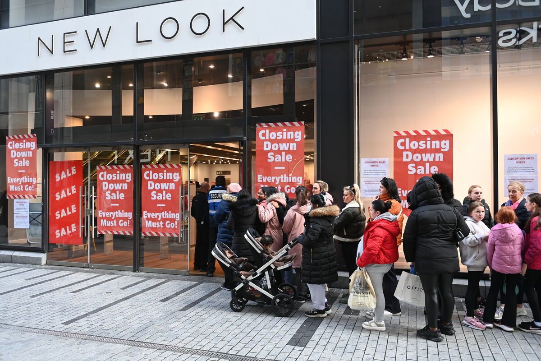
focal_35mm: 29
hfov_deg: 63.7
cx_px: 270
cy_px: 180
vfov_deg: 45.0
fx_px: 436
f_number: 3.5
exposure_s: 1/500
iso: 1000
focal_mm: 29
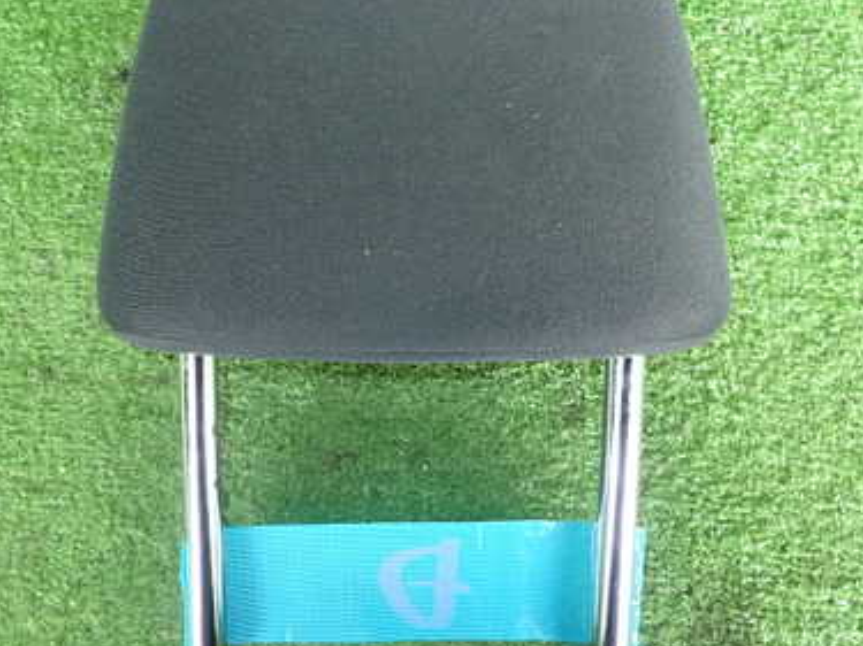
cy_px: 239
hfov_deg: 46.7
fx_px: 997
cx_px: 387
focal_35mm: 40
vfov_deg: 35.7
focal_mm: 4.5
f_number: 2
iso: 200
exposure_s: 1/30
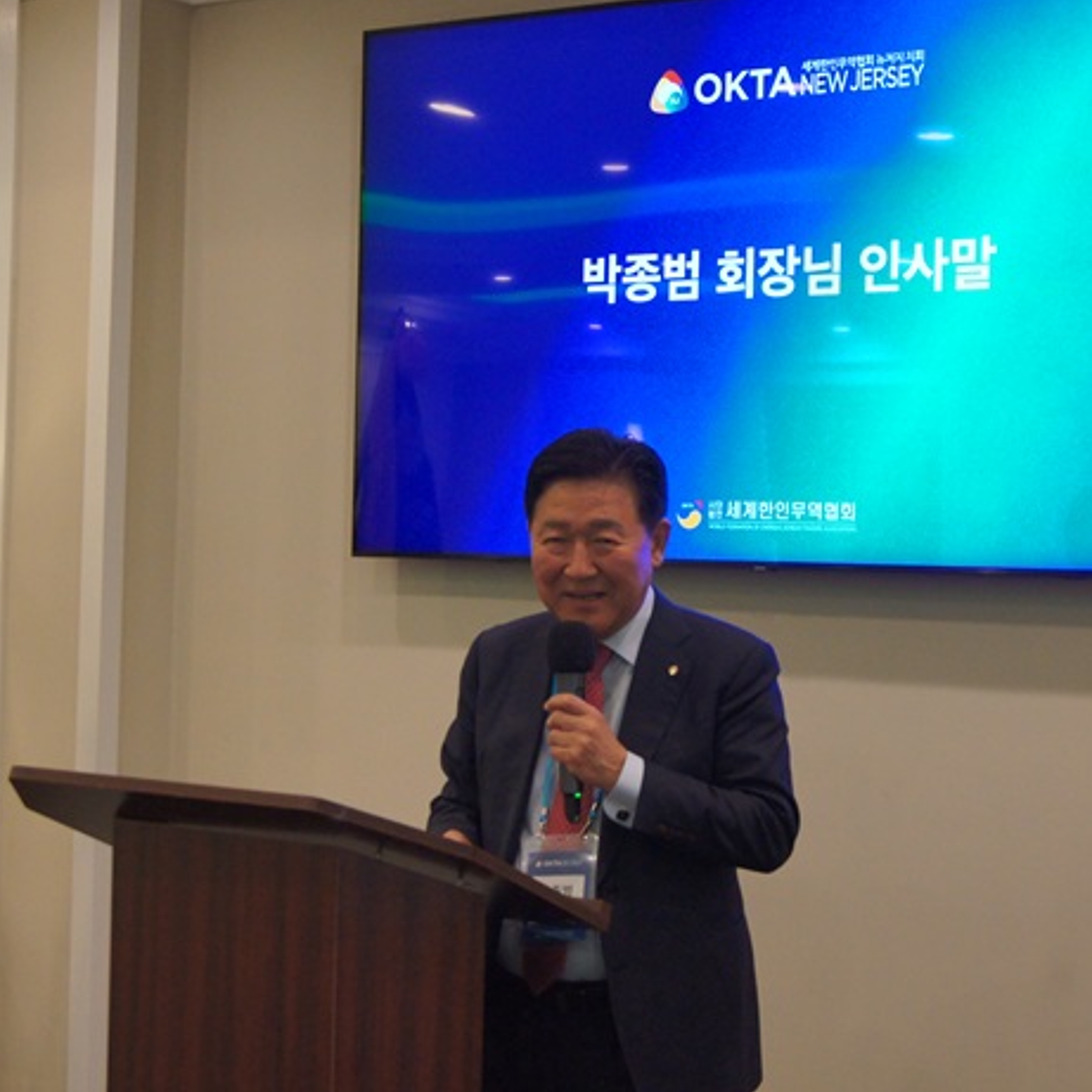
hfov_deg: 25.5
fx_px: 2414
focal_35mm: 68
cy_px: 544
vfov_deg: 25.5
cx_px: 599
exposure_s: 1/60
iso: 1600
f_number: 4.5
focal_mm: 35
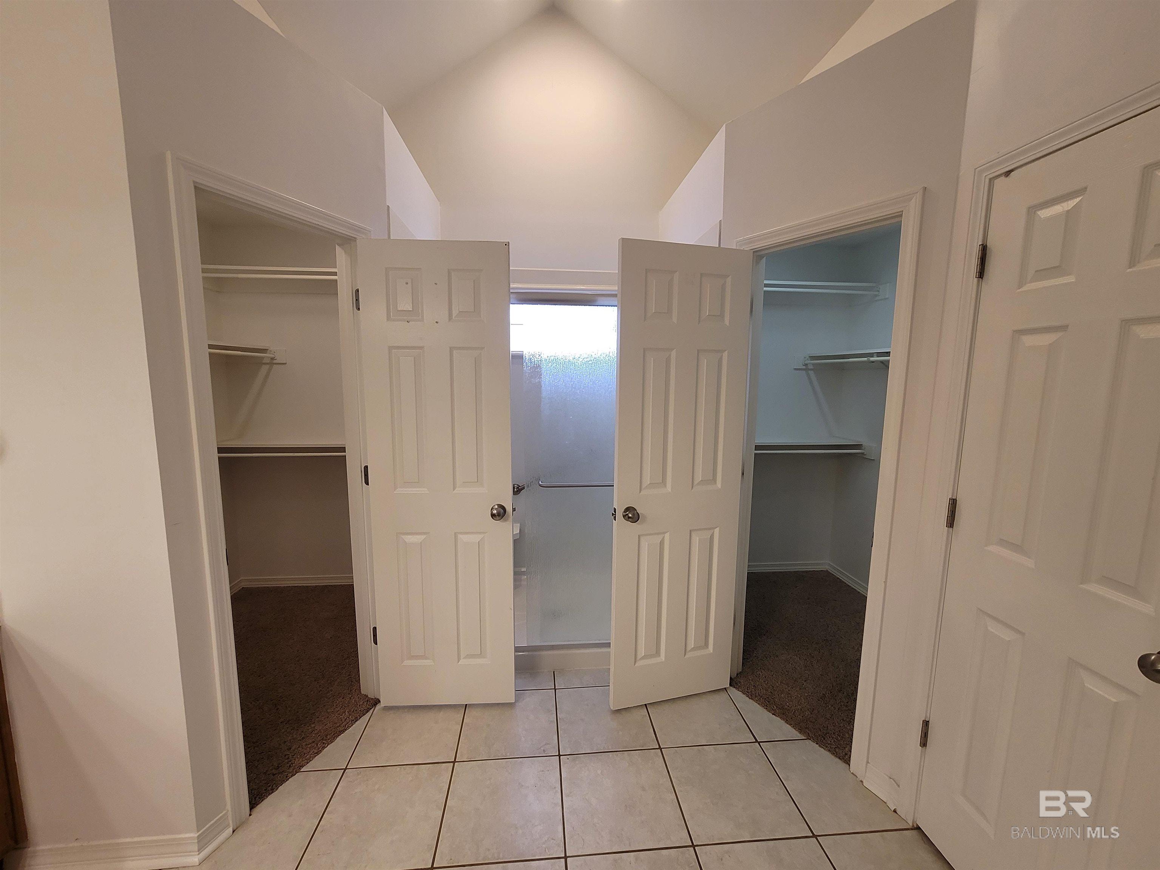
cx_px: 580
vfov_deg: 89.9
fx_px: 436
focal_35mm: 13
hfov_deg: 106.2
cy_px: 435
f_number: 2.2
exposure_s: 1/60
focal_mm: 2.2
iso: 160
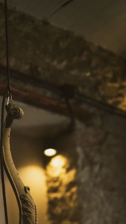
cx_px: 6
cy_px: 192
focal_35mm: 82
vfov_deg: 25.3
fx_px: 487
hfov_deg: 14.5
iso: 3200
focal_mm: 30
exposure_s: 1/160
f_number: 4.5
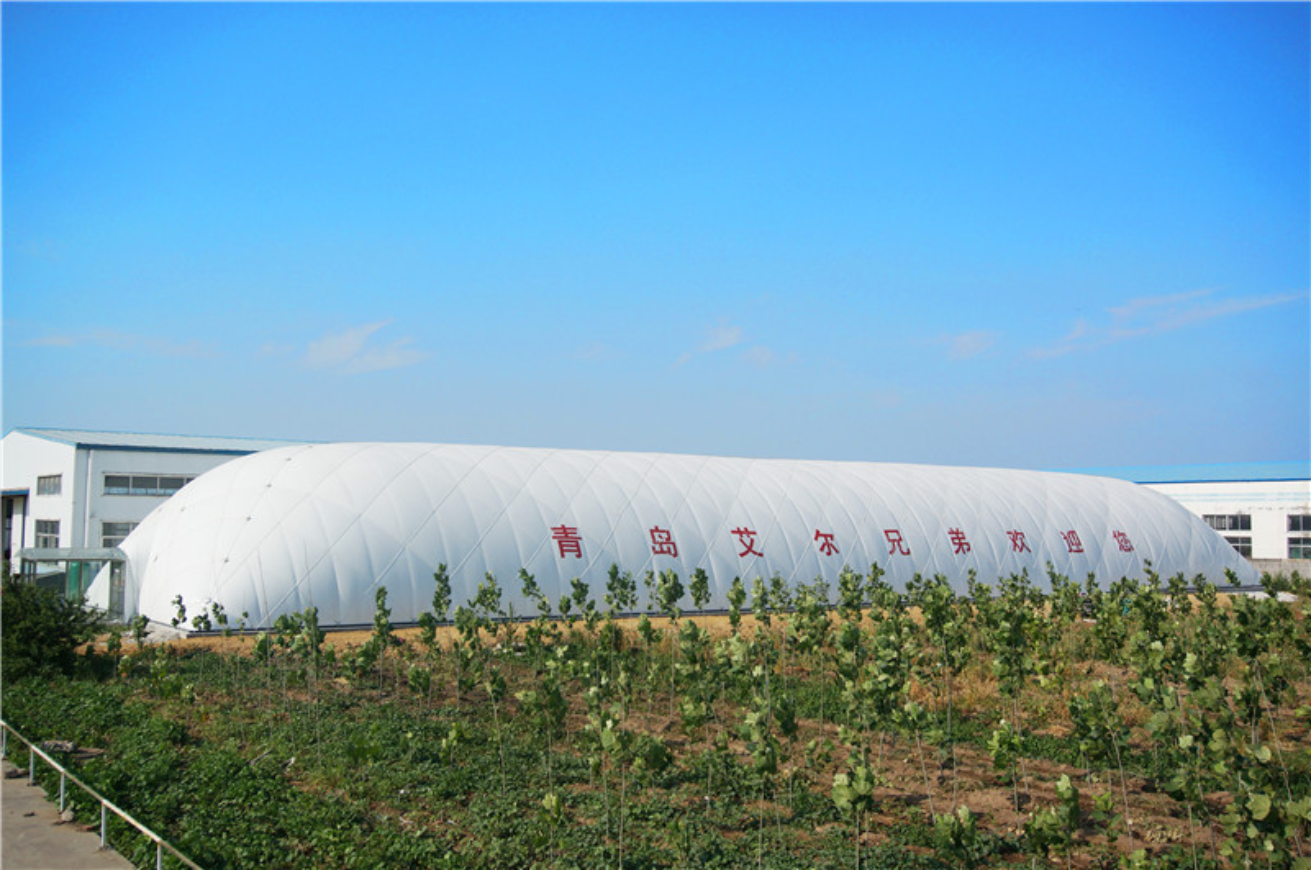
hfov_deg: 53.2
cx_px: 656
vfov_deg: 36.8
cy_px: 435
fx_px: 1309
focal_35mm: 36
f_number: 5.6
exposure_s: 1/1250
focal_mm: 24
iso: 100
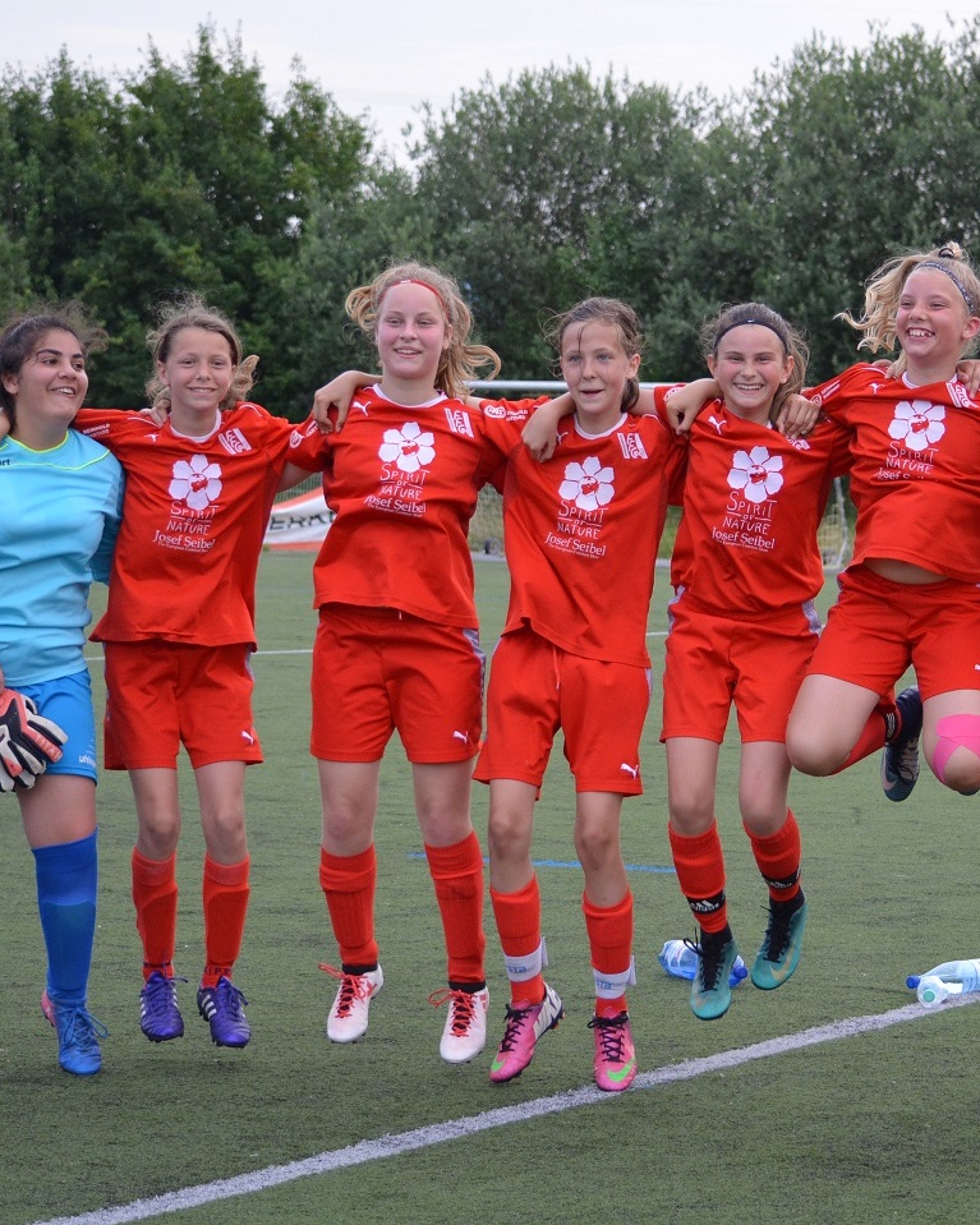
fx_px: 4378
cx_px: 763
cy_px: 595
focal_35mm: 121
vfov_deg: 15.9
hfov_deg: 12.7
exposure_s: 1/1000
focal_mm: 55
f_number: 4.5
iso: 800
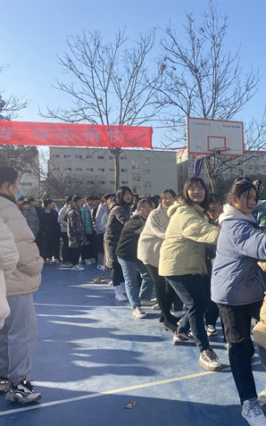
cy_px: 213
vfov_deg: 52.8
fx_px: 429
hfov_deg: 32.2
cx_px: 255
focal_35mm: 37
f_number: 1.8
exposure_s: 1/1135
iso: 32
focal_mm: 4.25
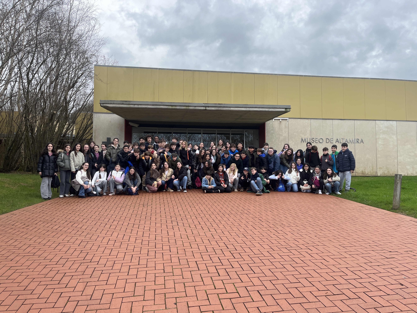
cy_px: 156
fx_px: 313
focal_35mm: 26
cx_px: 208
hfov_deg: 67.3
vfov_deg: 53.1
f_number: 1.6
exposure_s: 1/898
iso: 50
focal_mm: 5.1
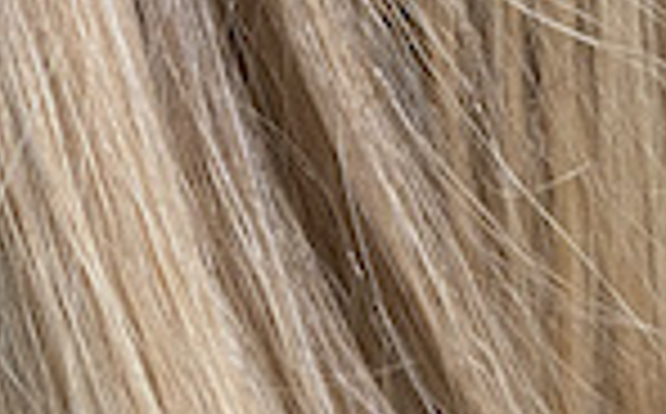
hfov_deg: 18.6
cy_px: -270
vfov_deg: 11.0
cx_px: 248
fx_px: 2030
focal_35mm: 112
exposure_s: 1/60
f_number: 1.8
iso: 125
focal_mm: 4.25
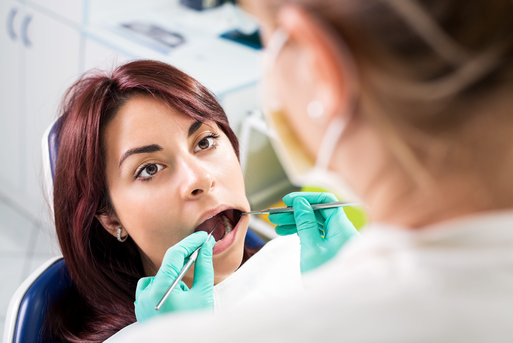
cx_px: 256
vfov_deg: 27.0
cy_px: 172
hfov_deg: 39.6
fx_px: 713
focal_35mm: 50
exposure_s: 1/125
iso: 100
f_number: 4
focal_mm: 50
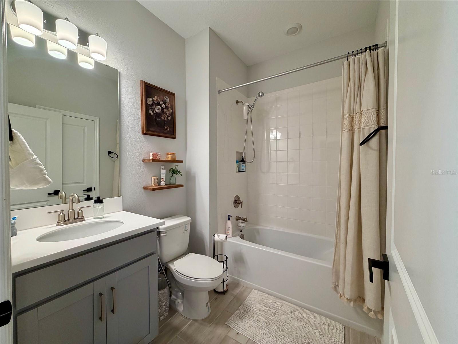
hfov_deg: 102.1
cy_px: 172
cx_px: 229
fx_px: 185
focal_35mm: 14
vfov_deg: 85.7
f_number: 2.2
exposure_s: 1/120
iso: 200
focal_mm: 2.22
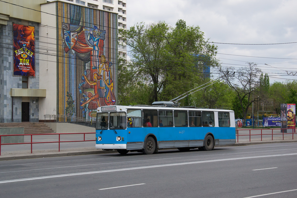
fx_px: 557
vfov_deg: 20.2
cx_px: 148
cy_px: 99
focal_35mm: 68
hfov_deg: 29.9
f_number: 8
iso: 400
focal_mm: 45
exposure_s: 1/1600
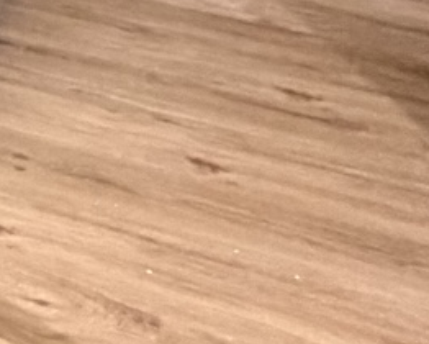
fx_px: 1271
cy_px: -251
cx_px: -449
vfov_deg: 13.9
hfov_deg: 15.2
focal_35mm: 100
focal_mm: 2.22
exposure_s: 1/50
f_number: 2.2
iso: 800
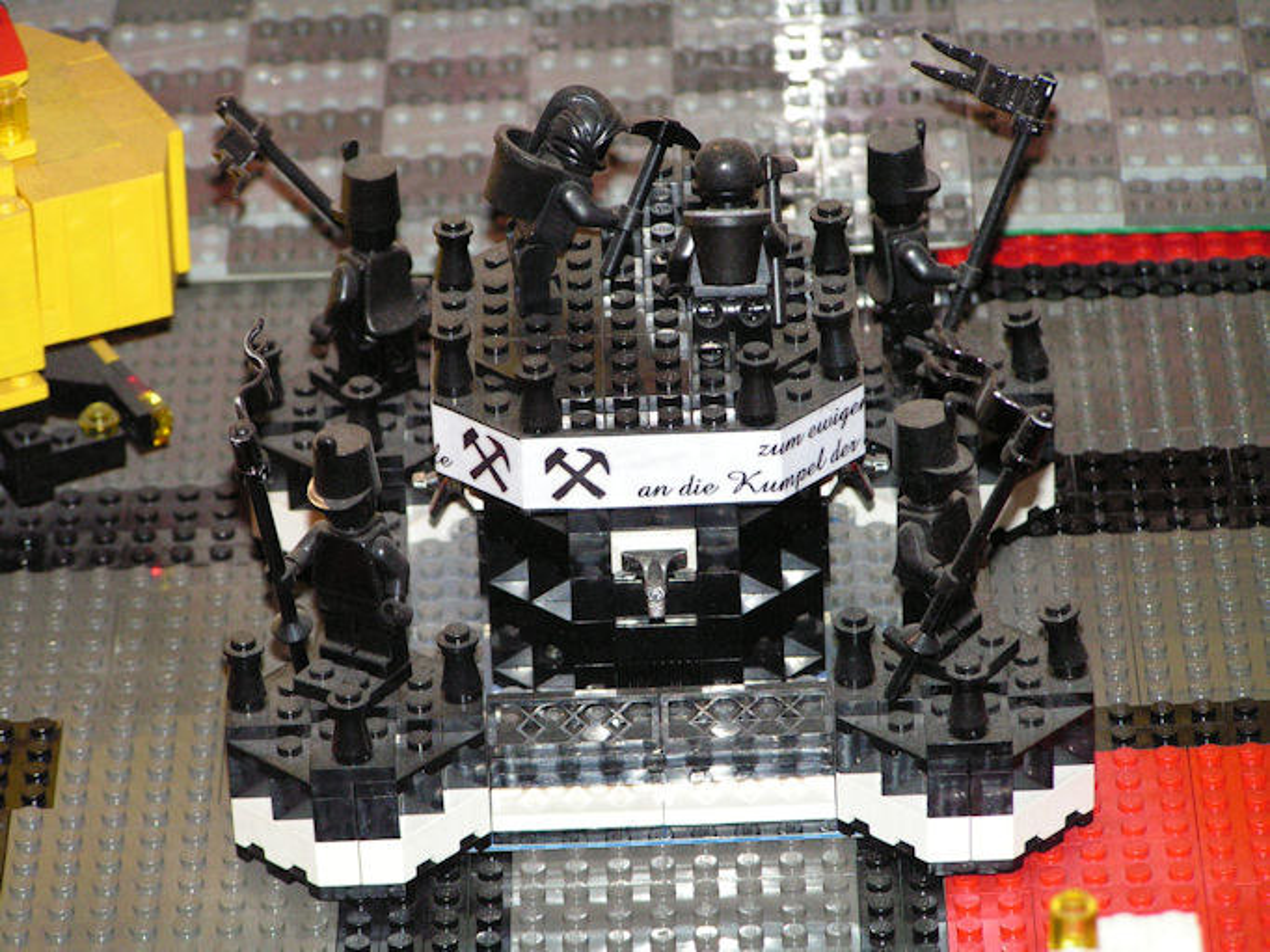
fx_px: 7262
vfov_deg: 7.5
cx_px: 635
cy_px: 476
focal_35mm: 198
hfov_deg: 10.0
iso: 200
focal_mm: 32.9
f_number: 3.2
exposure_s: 1/200
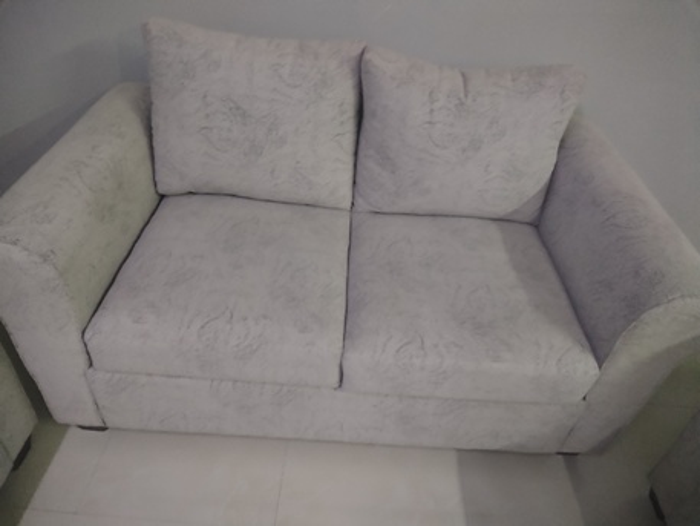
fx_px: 526
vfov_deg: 53.1
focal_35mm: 26
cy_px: 263
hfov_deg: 67.3
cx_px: 350
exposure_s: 1/24
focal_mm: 4.75
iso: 1365
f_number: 1.8
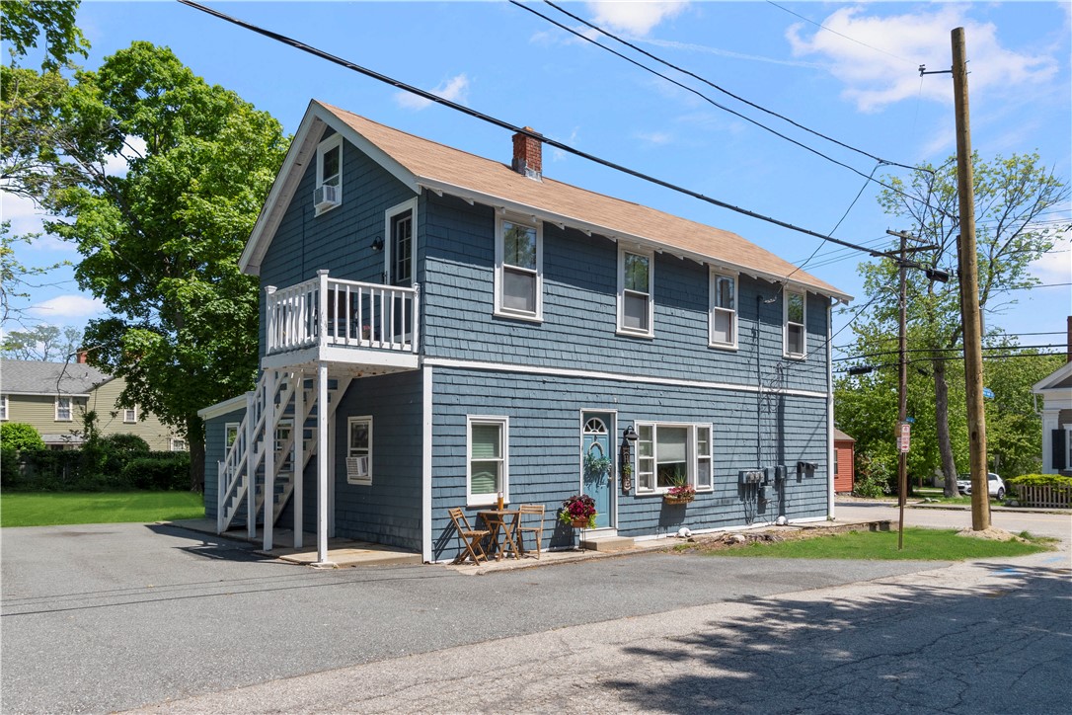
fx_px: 759
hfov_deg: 70.4
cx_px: 536
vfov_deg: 50.4
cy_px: 358
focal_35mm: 26
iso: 400
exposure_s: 1/640
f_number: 10
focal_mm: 17
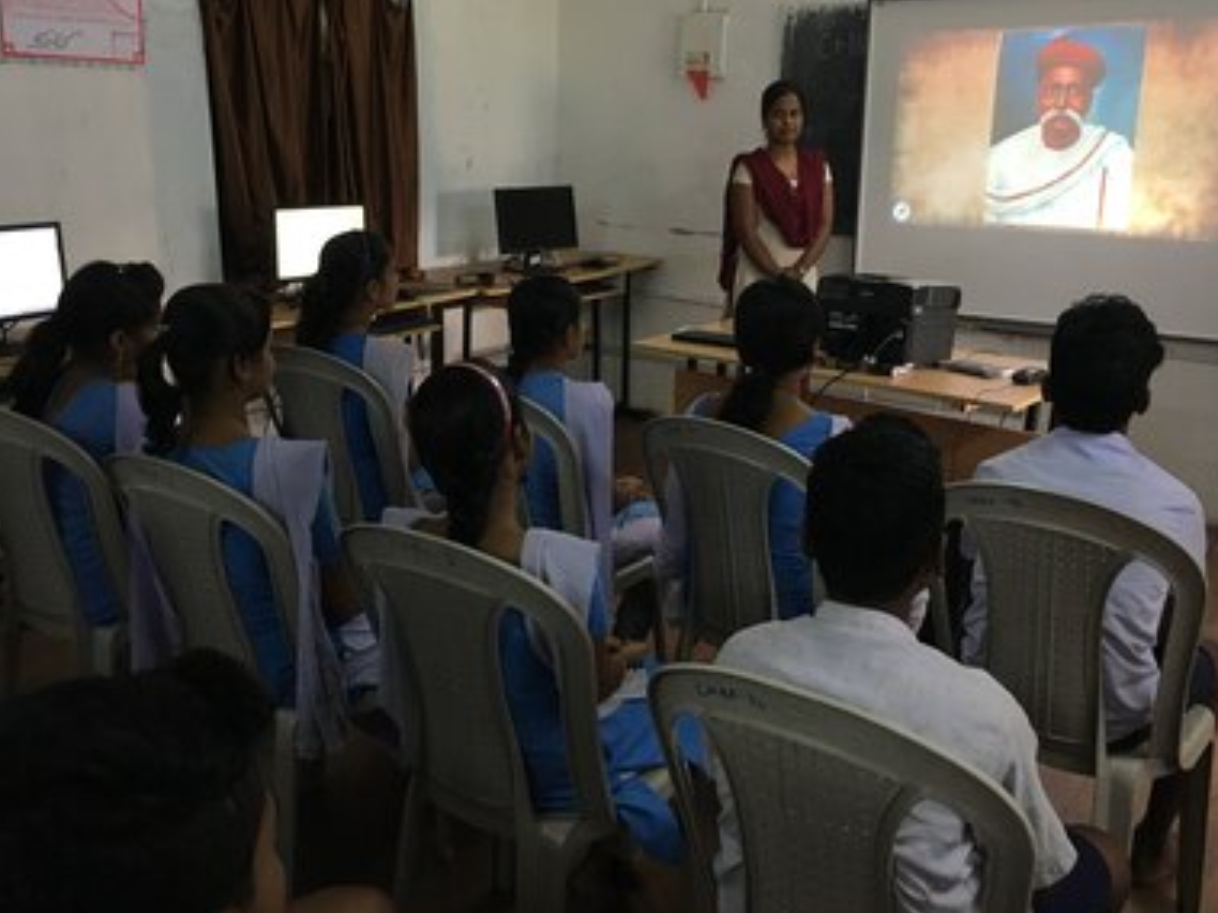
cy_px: 423
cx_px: 580
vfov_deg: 40.7
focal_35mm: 35
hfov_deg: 52.6
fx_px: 1231
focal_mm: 4.15
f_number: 2.2
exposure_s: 1/33
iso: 125
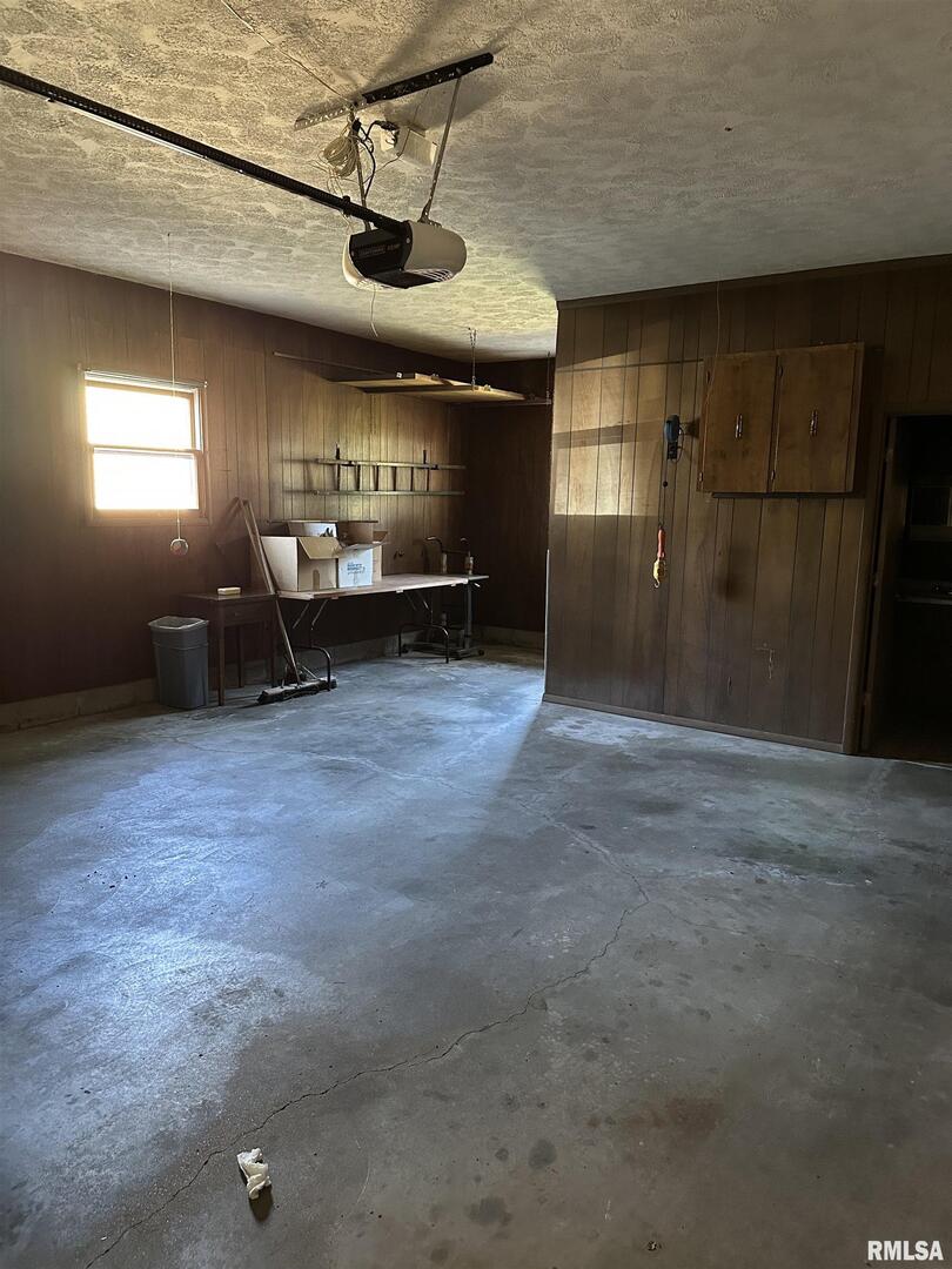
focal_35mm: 24
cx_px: 476
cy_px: 634
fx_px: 880
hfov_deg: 56.8
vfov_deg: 71.6
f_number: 1.78
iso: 800
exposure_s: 1/40
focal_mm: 6.86
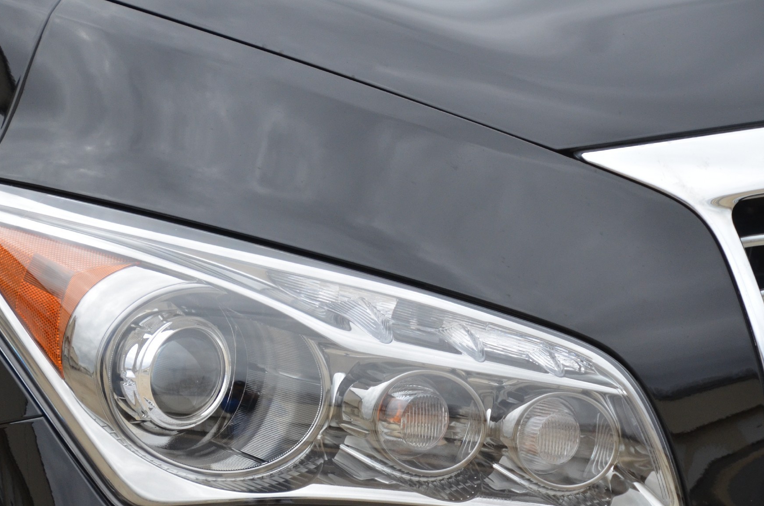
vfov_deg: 6.0
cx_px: 317
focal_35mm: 227
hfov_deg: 9.1
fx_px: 4801
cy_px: 357
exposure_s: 1/1000
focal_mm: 105
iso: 800
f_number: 5.3
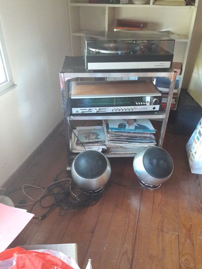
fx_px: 218
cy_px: 134
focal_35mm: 28
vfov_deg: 63.4
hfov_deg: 49.7
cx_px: 101
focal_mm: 3.7
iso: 400
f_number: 1.9
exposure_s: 1/17
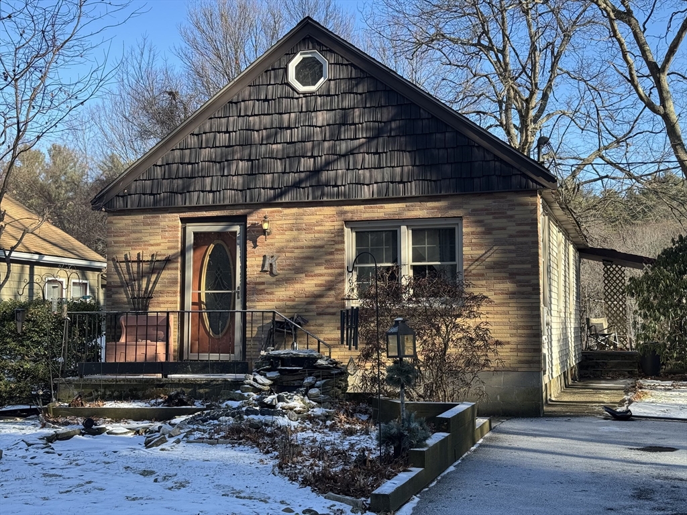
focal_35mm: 48
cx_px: 344
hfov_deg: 39.7
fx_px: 953
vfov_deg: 30.3
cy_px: 258
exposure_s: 1/854
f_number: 1.78
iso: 64
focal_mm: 6.76
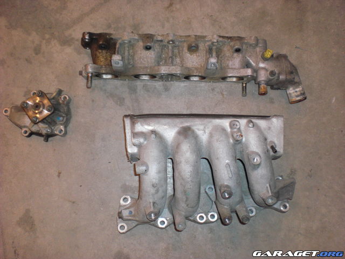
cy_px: 130
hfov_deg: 49.0
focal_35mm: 38
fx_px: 379
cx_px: 172
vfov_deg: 37.7
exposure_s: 1/60
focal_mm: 6.3
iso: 200
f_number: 3.1
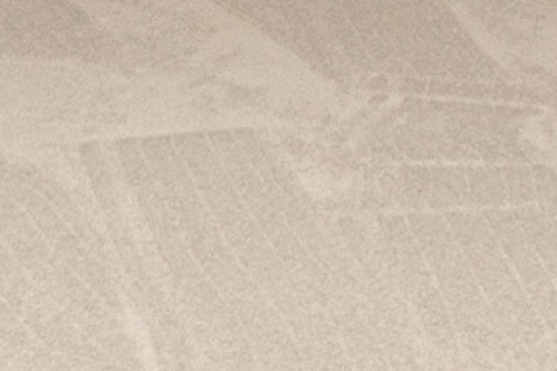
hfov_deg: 19.0
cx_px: 182
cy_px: -470
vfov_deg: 11.1
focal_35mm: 107
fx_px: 1655
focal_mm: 16
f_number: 9
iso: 500
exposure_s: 1/60
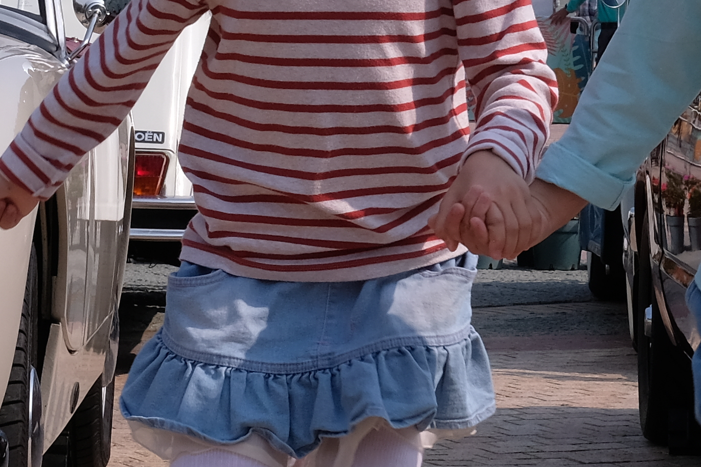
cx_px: 421
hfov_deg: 11.4
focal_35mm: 180
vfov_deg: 7.6
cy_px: 31
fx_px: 3504
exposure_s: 1/500
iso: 320
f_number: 11
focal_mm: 27
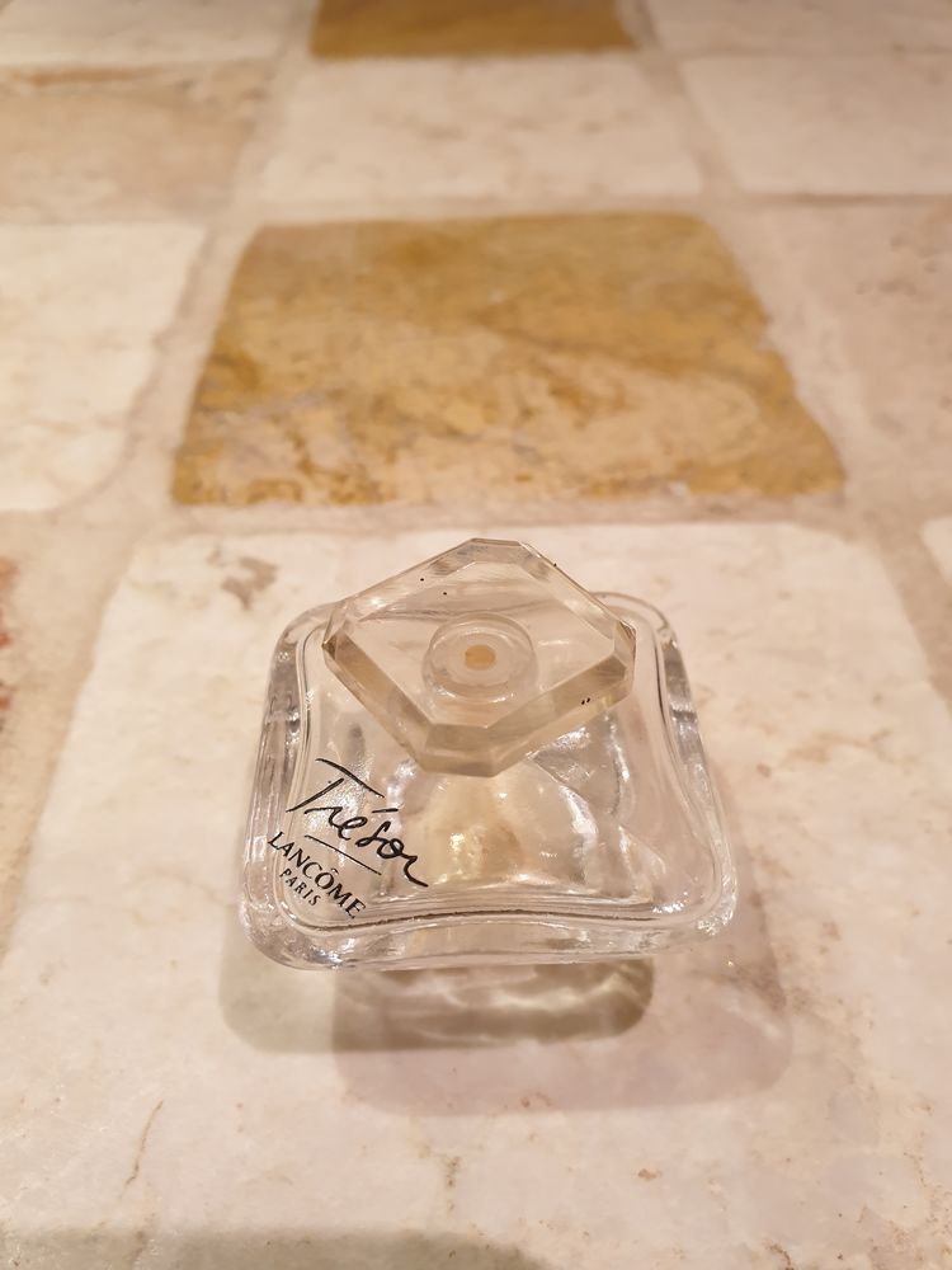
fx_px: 953
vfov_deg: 67.3
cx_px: 476
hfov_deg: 53.1
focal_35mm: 26
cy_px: 635
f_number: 2.4
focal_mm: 4.3
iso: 125
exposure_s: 1/50
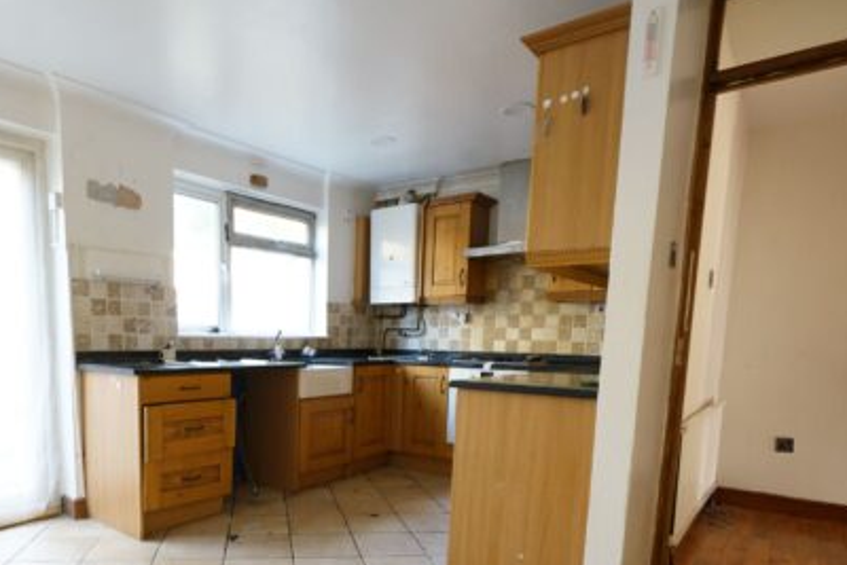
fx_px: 565
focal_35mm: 24
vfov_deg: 51.3
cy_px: 413
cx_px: 311
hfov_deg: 72.3
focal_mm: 16
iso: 500
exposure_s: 1/10
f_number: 5.6
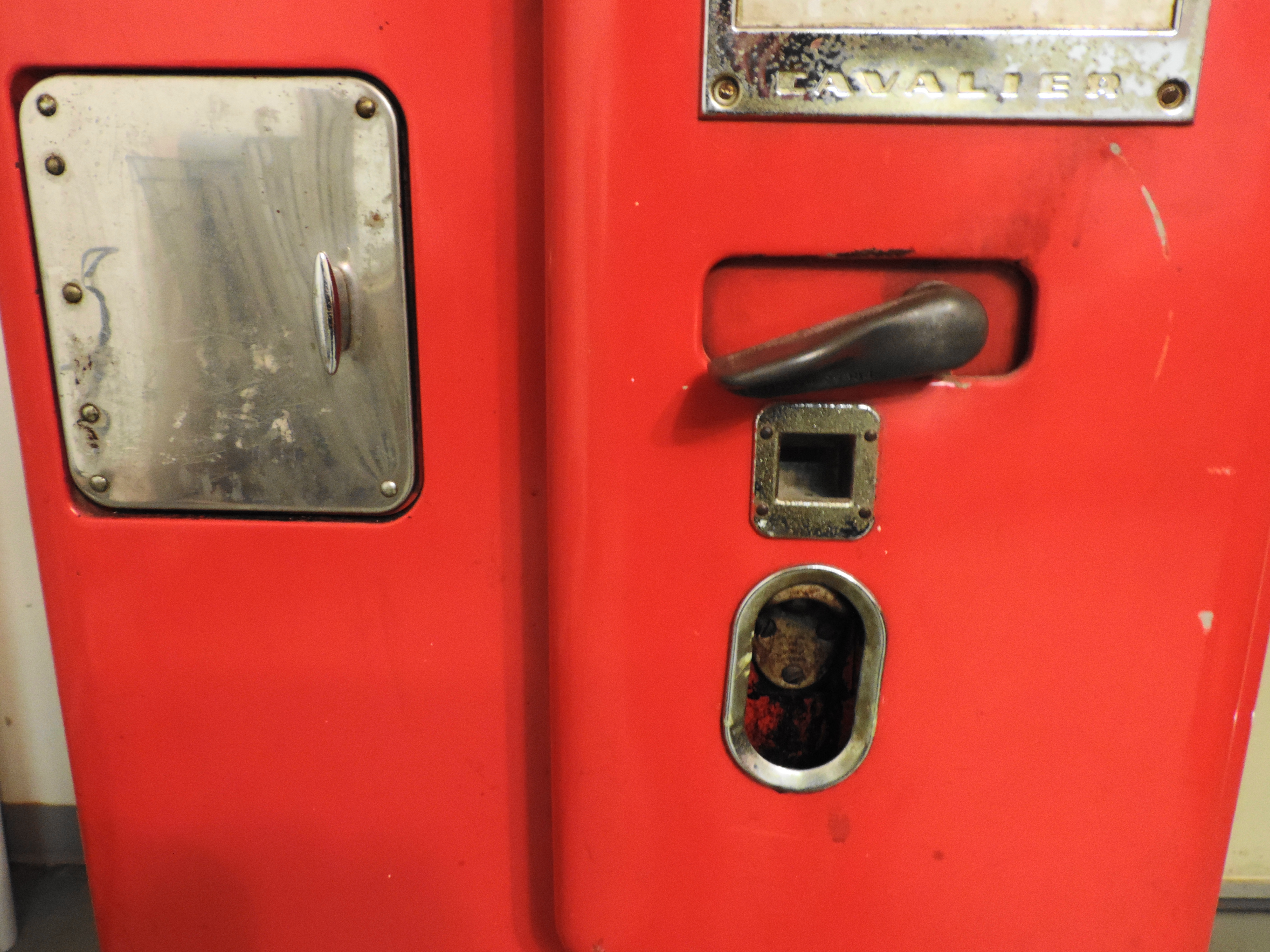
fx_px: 1027
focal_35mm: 28
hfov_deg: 63.4
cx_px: 635
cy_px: 476
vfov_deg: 49.7
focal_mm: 4.9
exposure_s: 1/8
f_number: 3.8
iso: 640
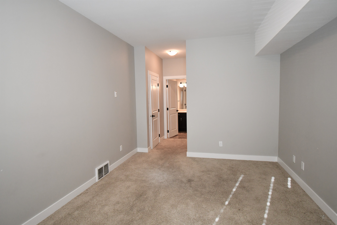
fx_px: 178
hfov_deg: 86.9
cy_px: 112
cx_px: 168
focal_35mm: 19
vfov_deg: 64.6
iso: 1100
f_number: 4.8
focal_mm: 13
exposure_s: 1/90
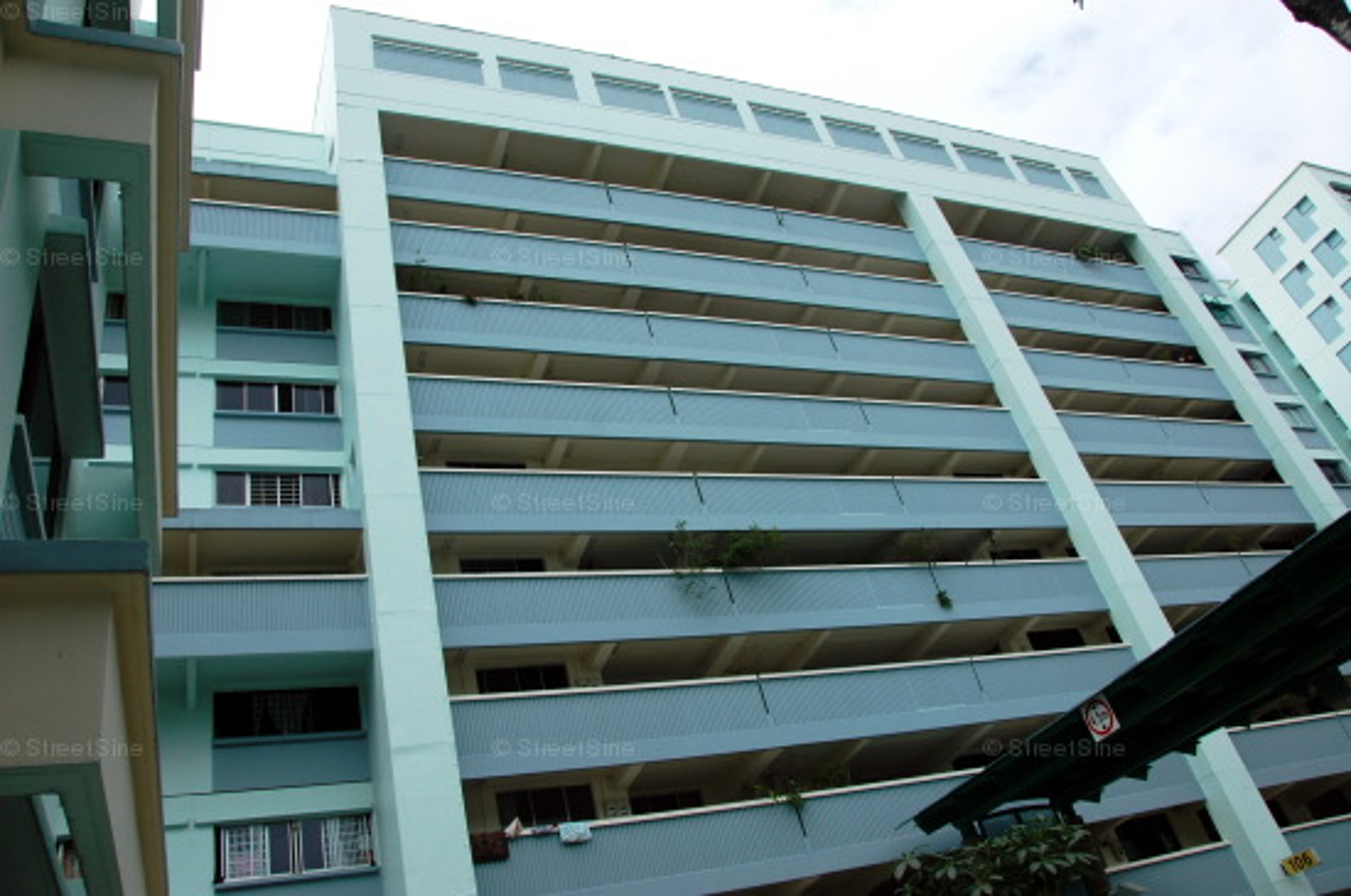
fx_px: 1012
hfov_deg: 67.5
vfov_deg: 47.8
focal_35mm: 27
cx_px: 676
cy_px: 448
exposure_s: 1/800
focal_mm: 18
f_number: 5.6
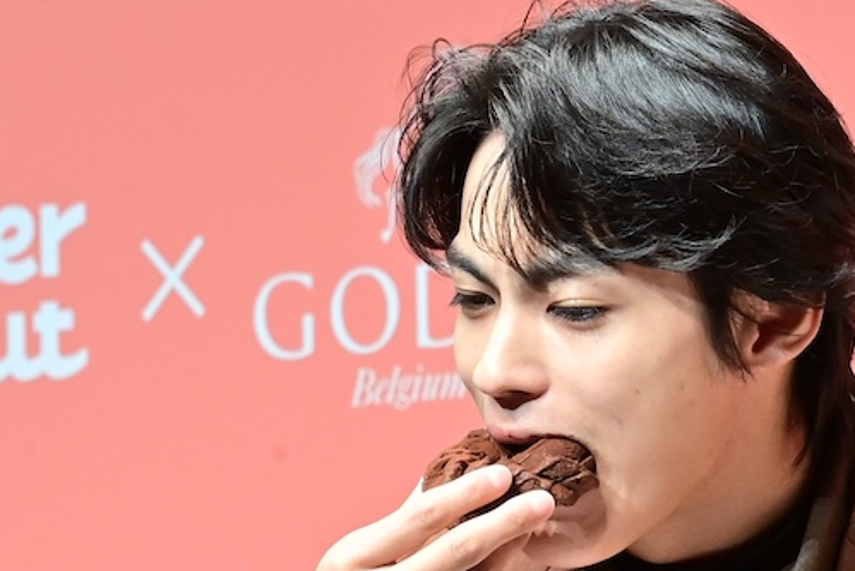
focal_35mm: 752
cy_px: 464
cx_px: 646
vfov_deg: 1.8
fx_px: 17864
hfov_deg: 2.7
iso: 6400
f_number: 11
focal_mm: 250
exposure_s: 1/160
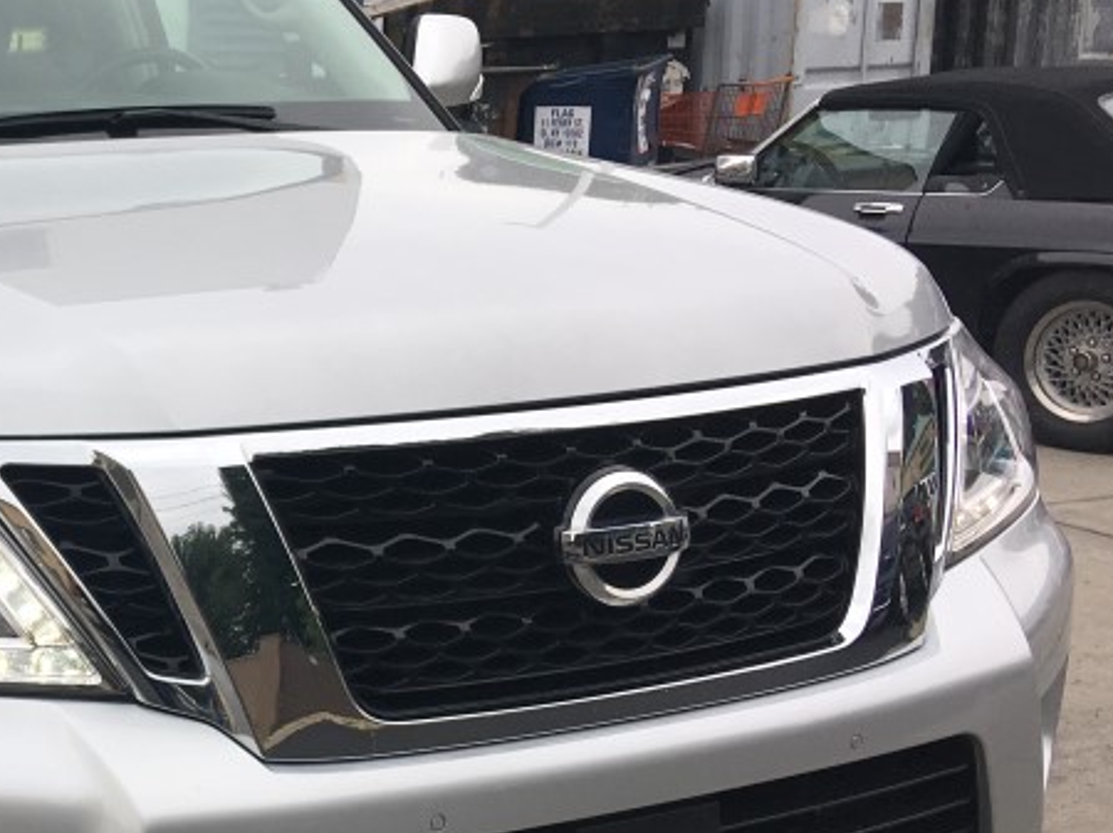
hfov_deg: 27.7
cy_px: 566
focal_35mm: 66
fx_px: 2121
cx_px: 2
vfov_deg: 22.1
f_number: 2.2
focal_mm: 4.15
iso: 25
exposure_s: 1/279
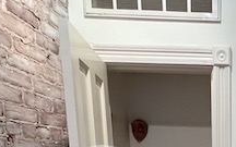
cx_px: 270
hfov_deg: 33.5
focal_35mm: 51
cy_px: 247
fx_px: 328
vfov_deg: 20.1
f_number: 1.8
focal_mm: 1.57
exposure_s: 1/60
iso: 320
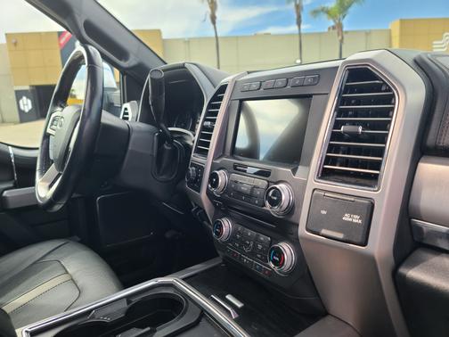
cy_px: 168
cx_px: 224
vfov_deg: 54.9
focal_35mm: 25
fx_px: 324
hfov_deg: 69.4
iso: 16
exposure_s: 1/126
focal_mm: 7
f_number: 1.8
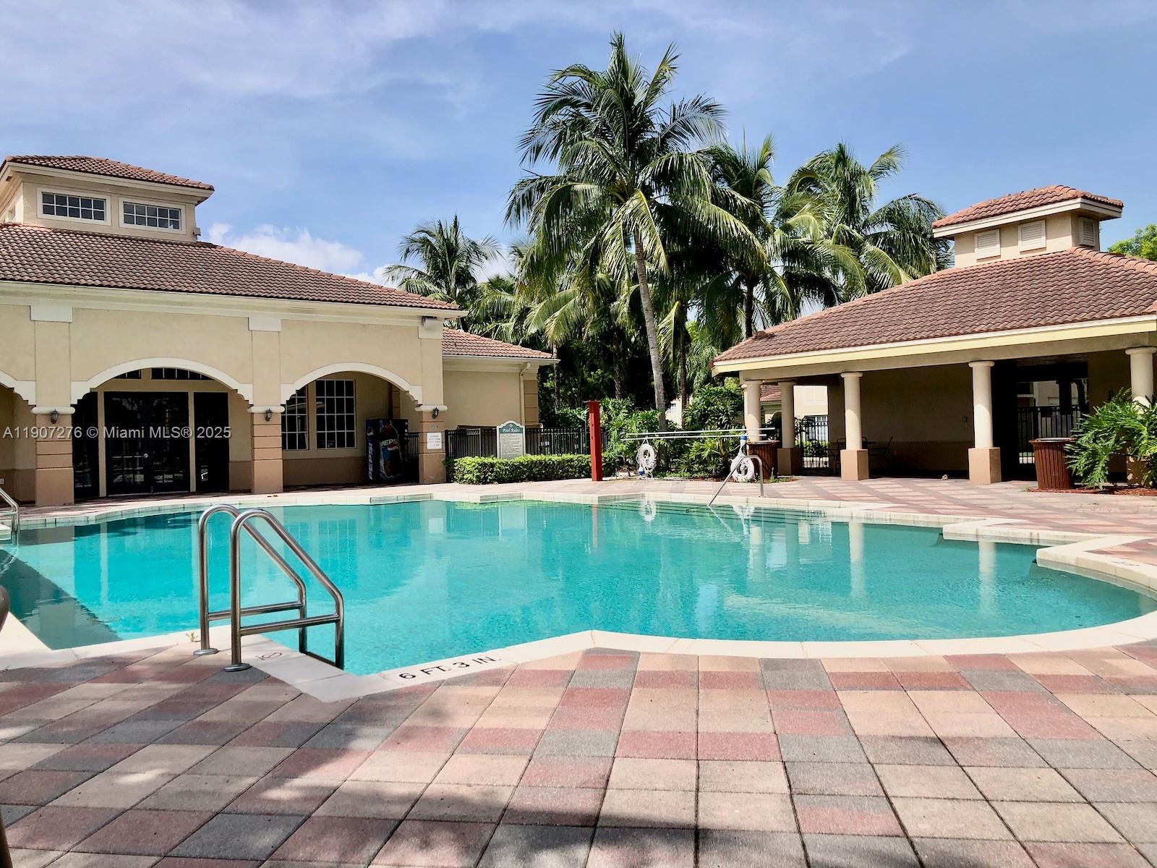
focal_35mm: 28
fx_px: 936
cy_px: 434
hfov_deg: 63.4
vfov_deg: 49.7
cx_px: 578
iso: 25
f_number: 1.8
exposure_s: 1/2558
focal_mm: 4
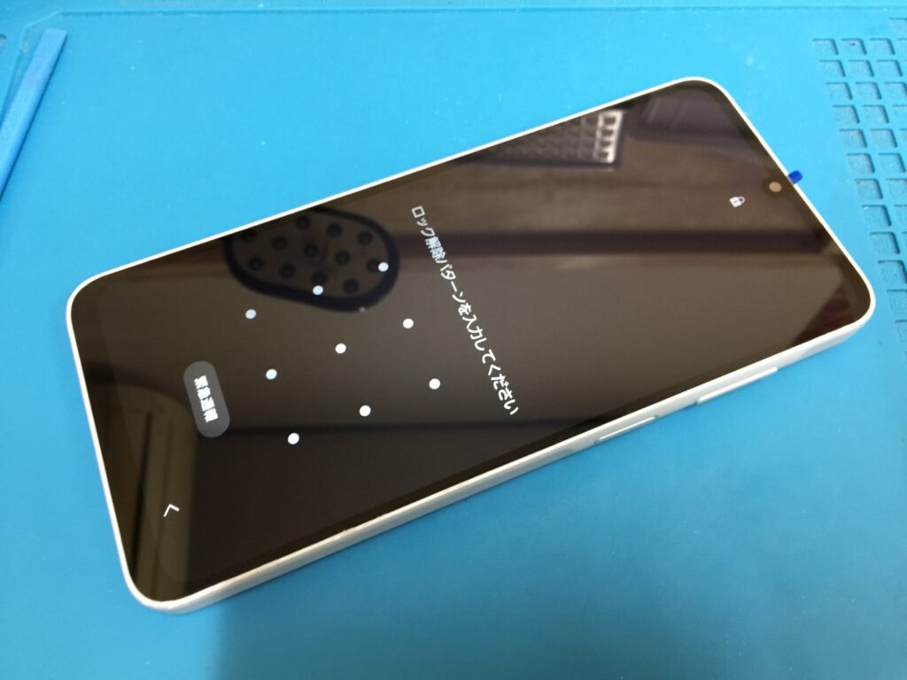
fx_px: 760
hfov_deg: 61.7
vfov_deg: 48.2
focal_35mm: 29
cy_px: 340
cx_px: 454
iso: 100
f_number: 2.2
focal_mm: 4.15
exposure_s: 1/15
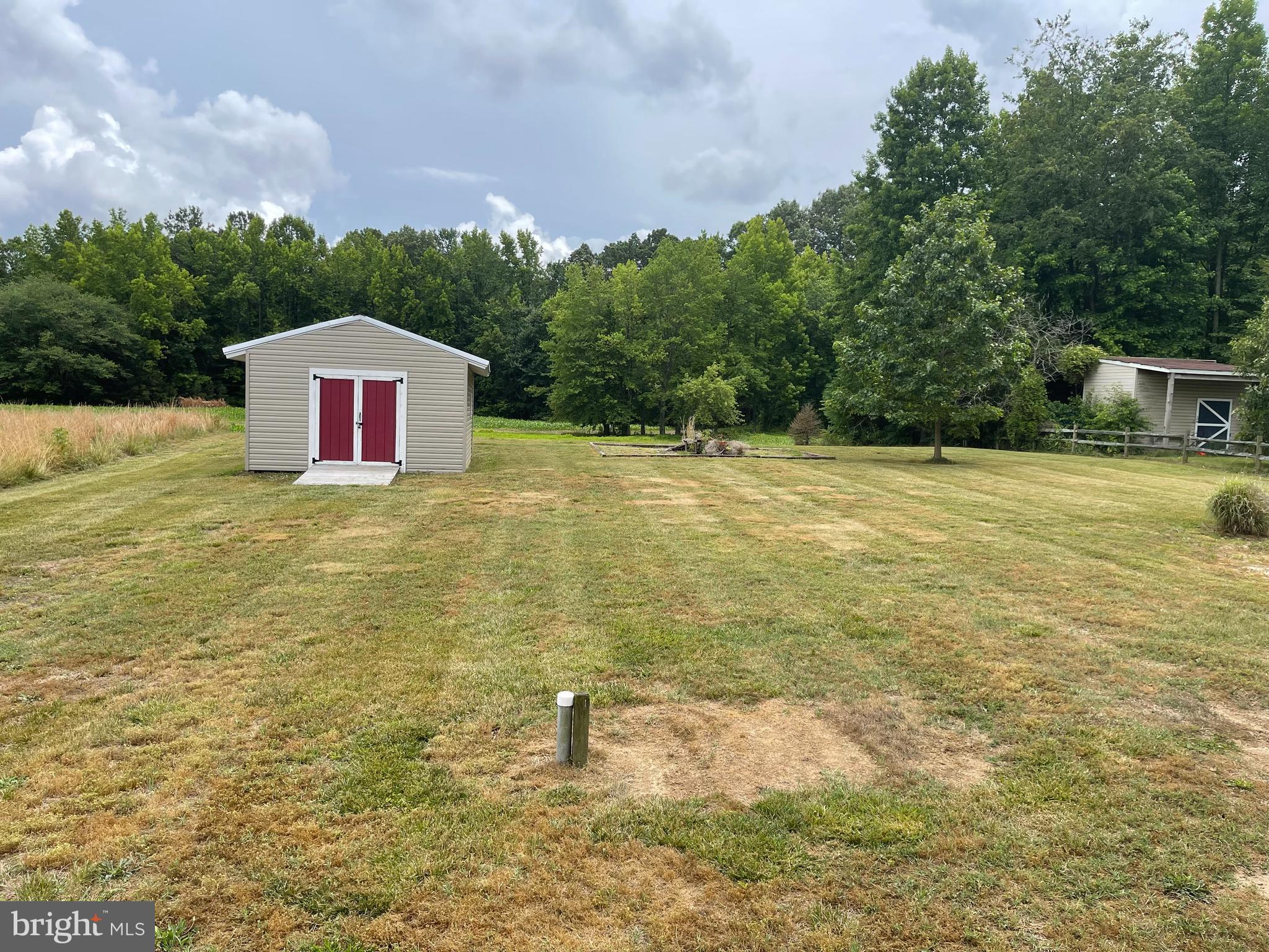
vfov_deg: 53.1
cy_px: 476
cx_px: 634
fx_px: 953
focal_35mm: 26
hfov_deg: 67.3
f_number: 1.6
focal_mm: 5.1
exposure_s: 1/2336
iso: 32
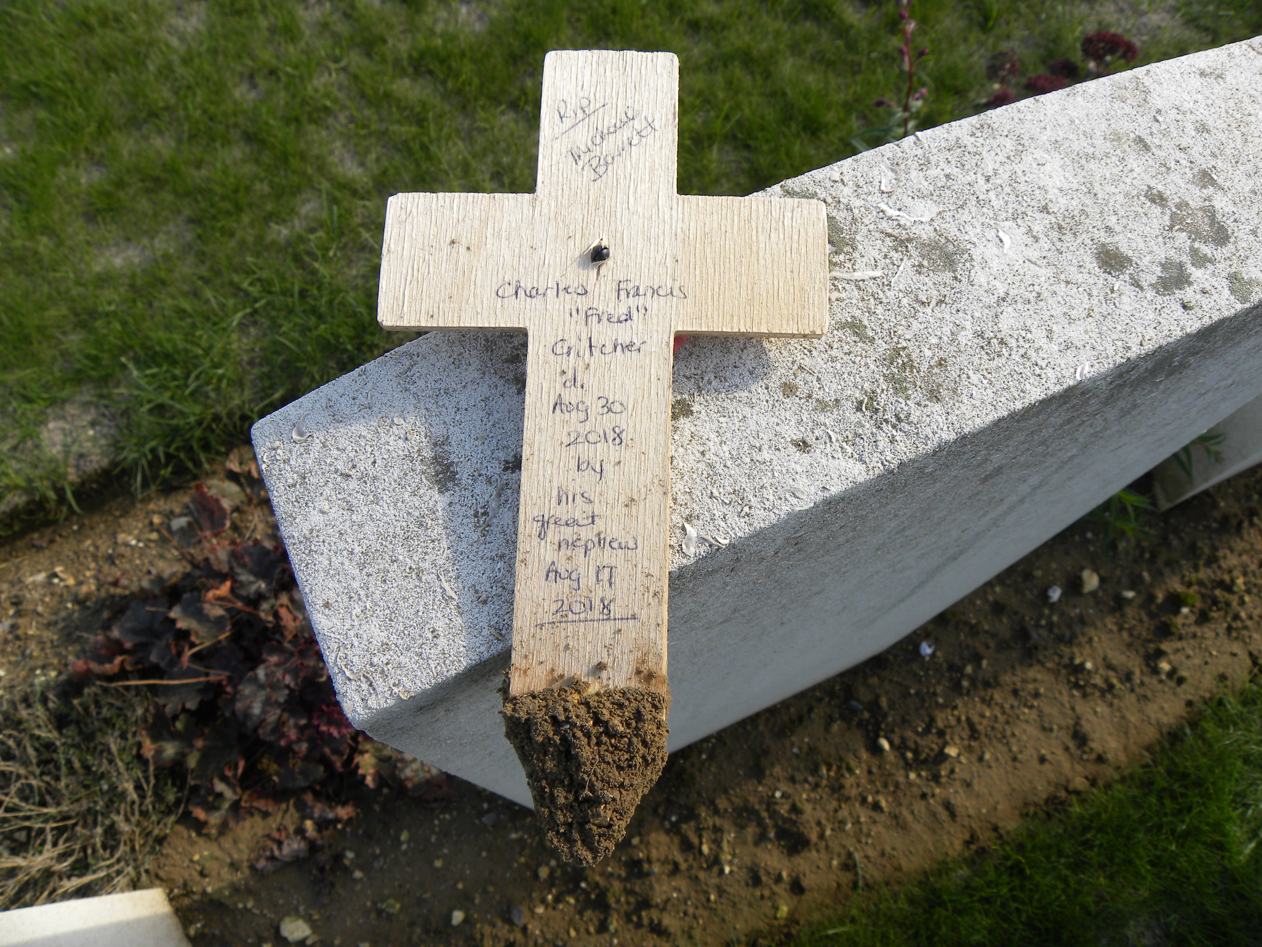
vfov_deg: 53.1
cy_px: 474
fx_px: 948
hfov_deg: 67.3
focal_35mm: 26
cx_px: 631
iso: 64
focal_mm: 4.6
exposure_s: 1/206
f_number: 4.5
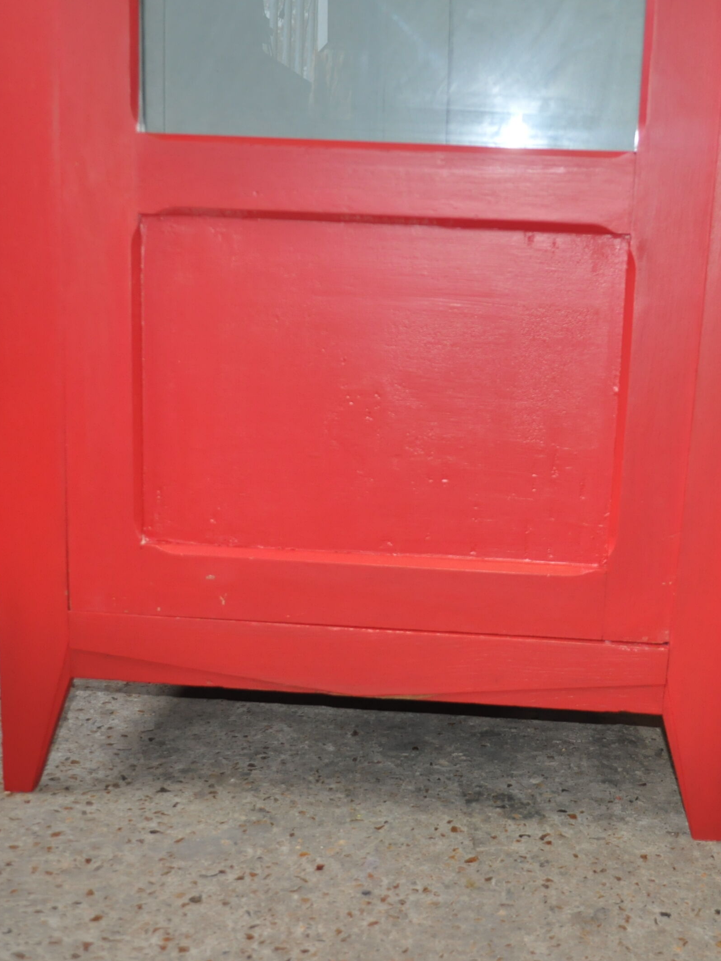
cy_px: 478
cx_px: 463
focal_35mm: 48
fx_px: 1333
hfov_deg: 30.1
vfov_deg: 39.7
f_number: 3.8
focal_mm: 22
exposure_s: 1/60
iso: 800
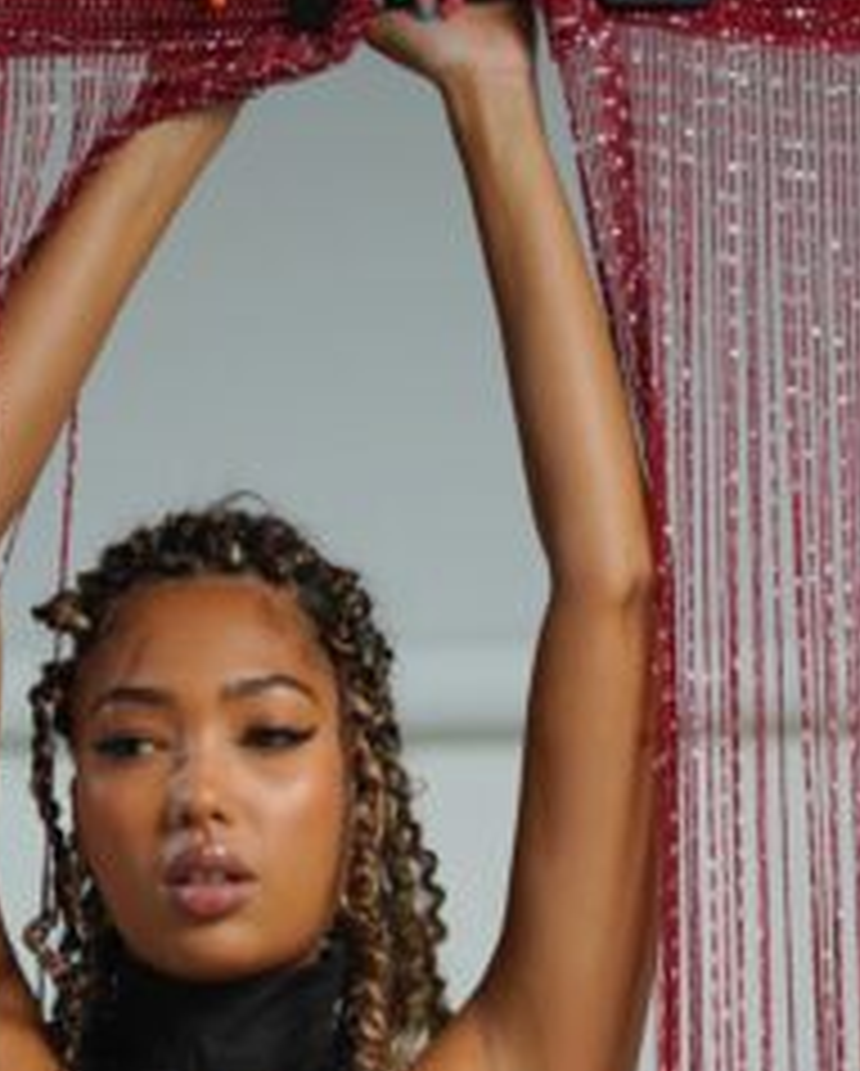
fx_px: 7970
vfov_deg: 7.5
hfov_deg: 6.2
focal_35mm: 251
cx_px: 270
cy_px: 1678
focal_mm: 85
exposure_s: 1/125
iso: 160
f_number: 1.4
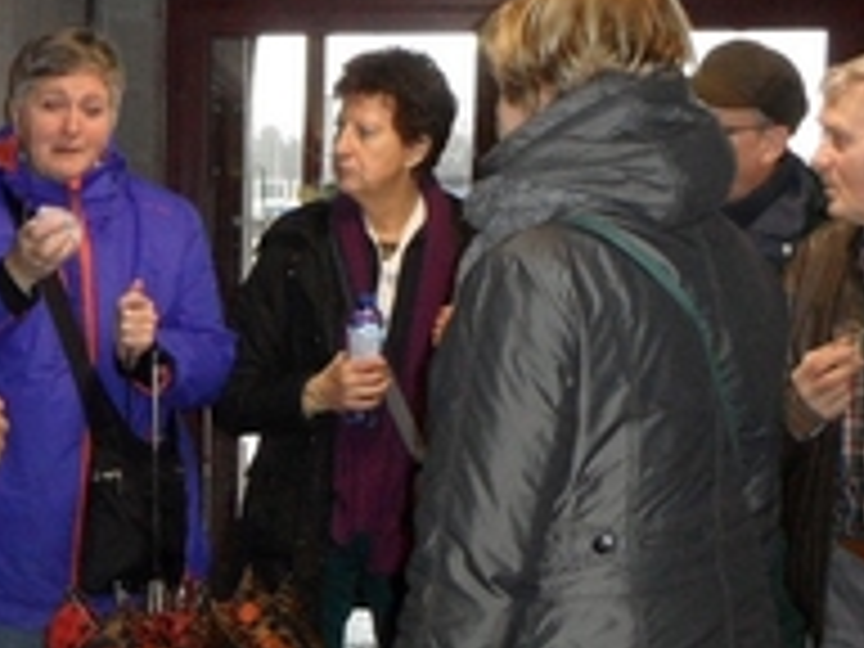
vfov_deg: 19.4
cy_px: 518
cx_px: 126
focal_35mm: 75
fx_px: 1872
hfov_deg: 25.4
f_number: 3.2
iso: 240
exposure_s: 1/30
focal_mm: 3.9
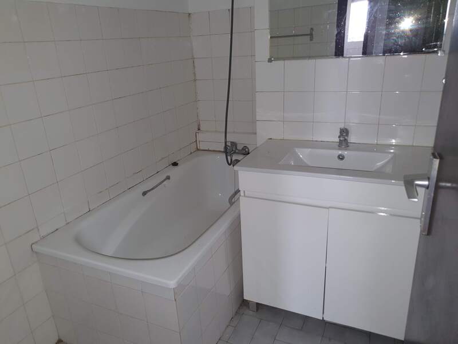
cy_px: 172
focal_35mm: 26
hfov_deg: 67.3
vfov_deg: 53.1
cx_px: 229
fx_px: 344
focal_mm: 4.32
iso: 80
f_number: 1.5
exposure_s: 1/44
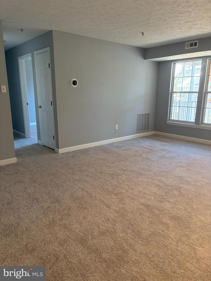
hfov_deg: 53.1
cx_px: 106
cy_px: 140
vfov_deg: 67.3
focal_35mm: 26
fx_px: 211
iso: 125
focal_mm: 5.96
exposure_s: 1/60
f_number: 1.6
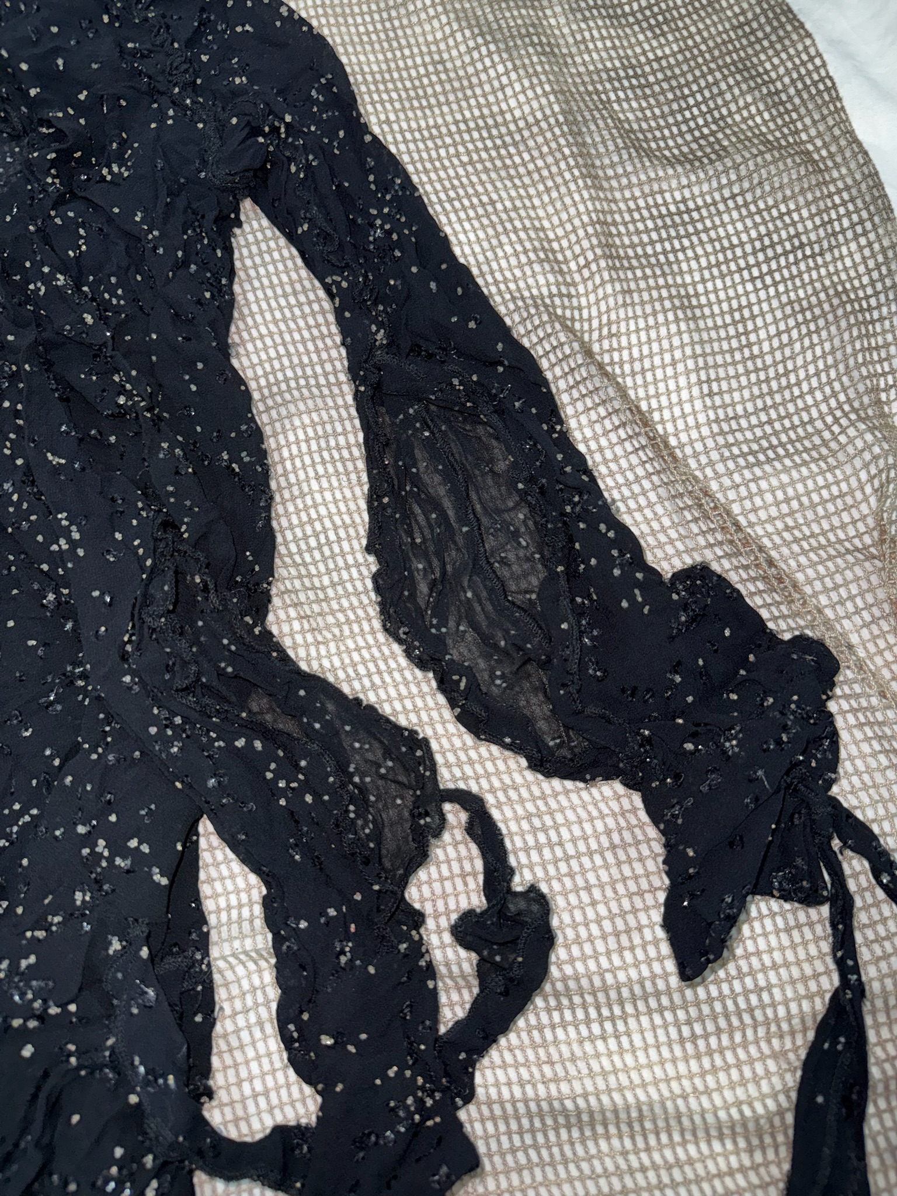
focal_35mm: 24
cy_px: 598
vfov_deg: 71.6
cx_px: 448
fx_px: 829
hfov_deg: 56.8
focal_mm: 6.76
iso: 64
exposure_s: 1/16
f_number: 1.78
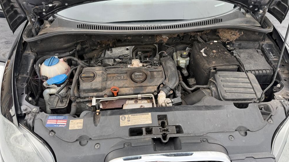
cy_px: 73
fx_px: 207
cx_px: 142
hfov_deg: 69.9
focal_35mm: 27
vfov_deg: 42.8
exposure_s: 1/327
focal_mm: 6.76
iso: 100
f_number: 1.78
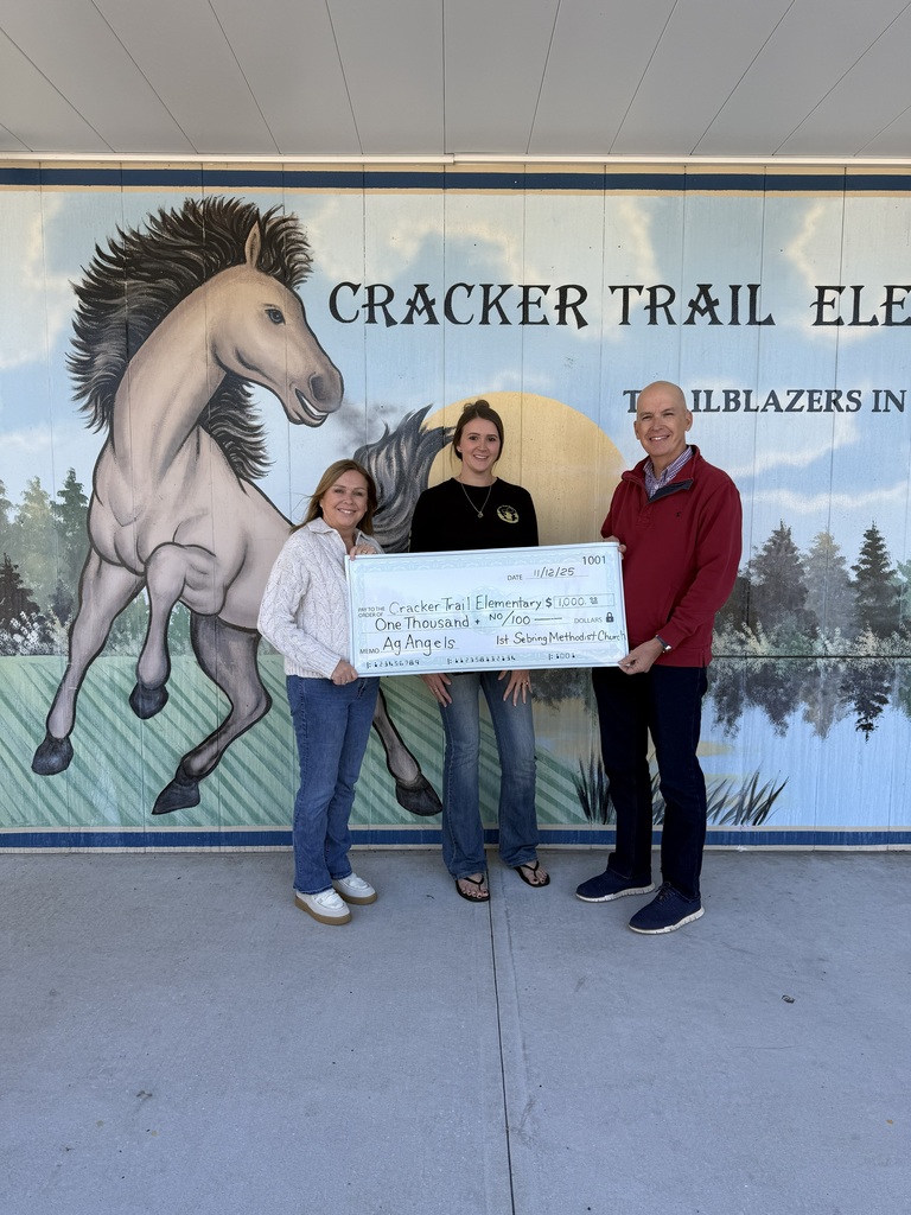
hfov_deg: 56.8
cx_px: 456
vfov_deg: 71.6
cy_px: 608
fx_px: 842
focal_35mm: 24
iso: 80
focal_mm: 6.76
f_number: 1.78
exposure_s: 1/683
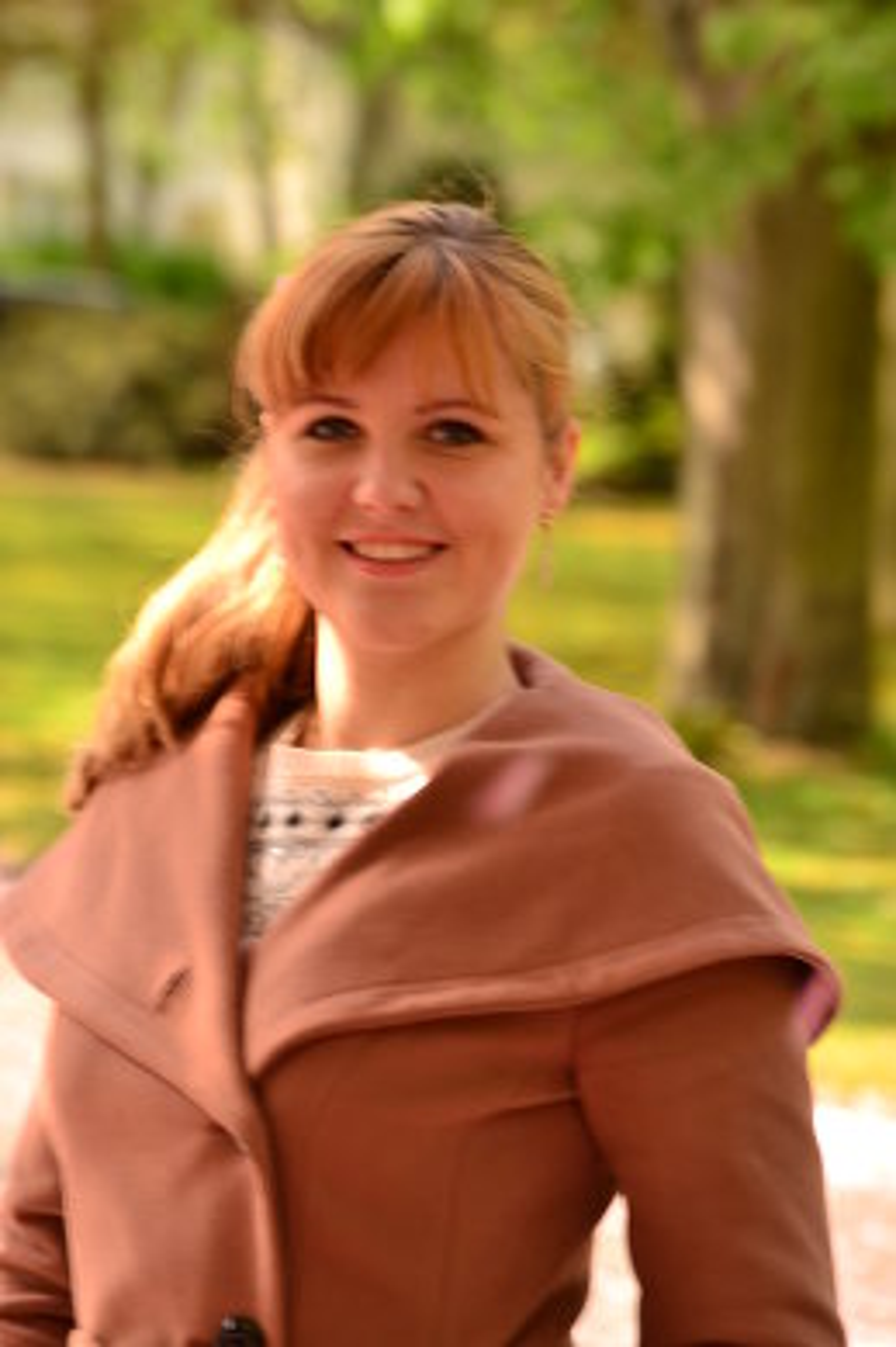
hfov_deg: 6.8
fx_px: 7566
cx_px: 448
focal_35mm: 202
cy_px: 674
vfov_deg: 10.2
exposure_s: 1/60
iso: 100
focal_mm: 135
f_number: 8
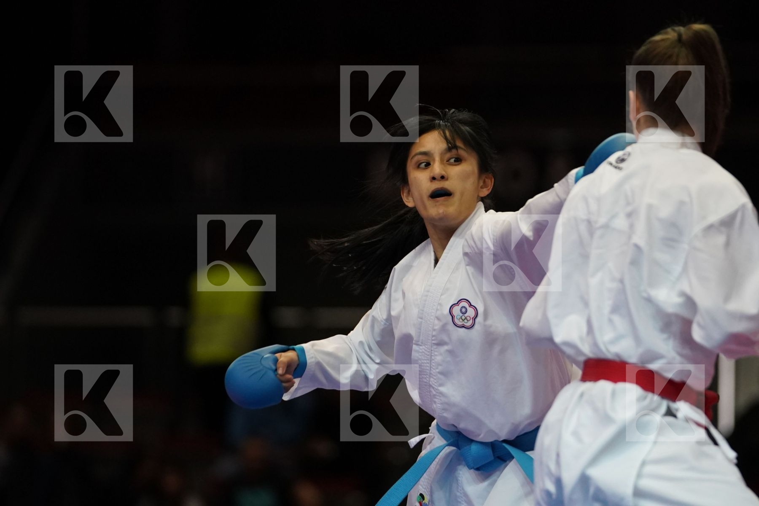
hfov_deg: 7.7
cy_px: 253
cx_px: 380
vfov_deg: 5.1
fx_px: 5650
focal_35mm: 268
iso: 2500
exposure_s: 1/1000
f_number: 2.8
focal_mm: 179
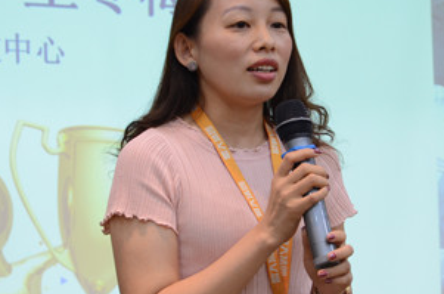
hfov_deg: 15.3
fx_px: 1648
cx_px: 277
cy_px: 172
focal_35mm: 134
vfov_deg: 10.2
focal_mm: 42
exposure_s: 1/25
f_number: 5.6
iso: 800
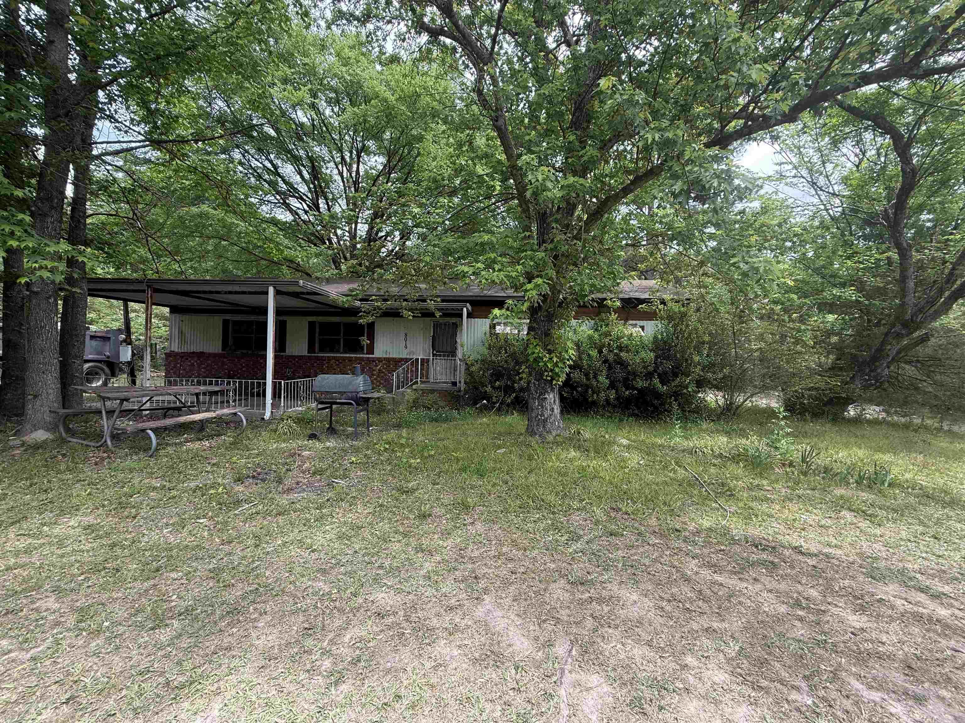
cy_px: 362
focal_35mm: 14
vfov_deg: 85.7
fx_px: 390
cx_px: 482
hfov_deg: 102.1
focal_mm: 2.22
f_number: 2.2
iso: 50
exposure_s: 1/224
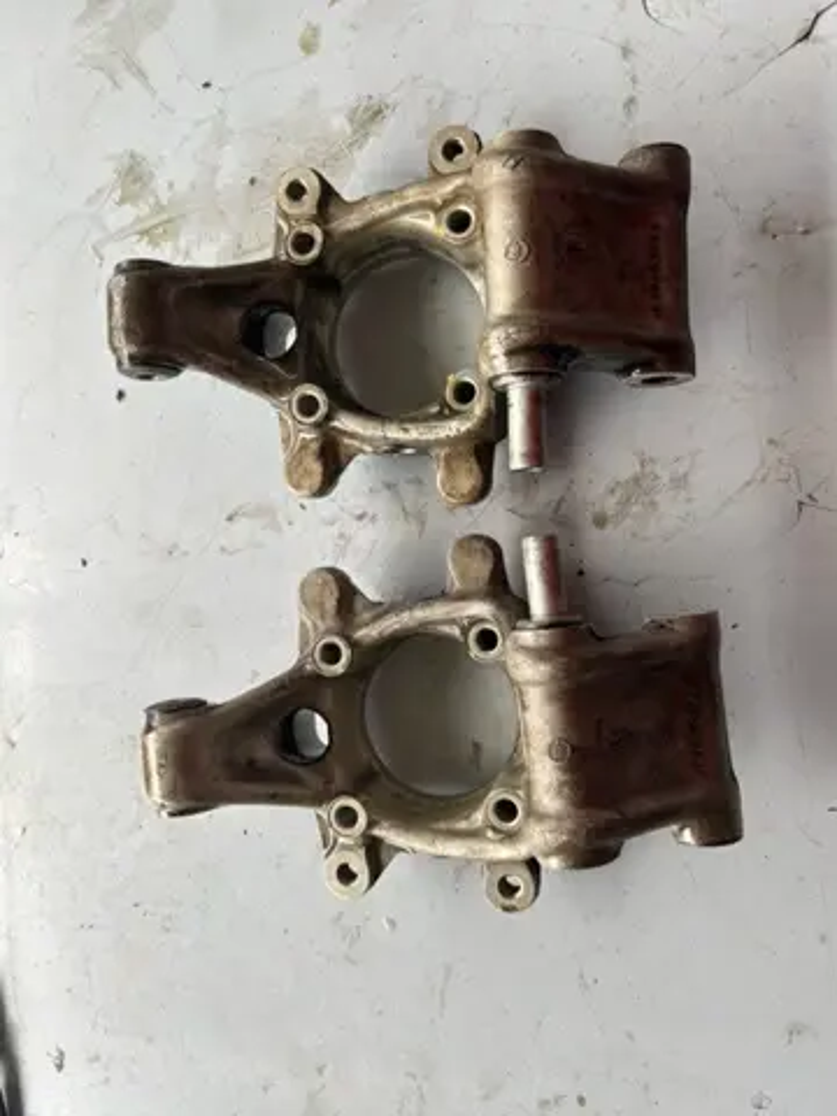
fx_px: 838
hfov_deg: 53.1
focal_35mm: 26
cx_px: 418
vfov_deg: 67.3
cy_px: 558
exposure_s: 1/221
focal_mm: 5.7
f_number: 1.5
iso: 40
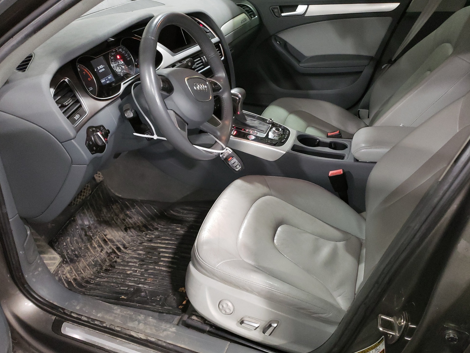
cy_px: 179
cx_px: 230
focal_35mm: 27
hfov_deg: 65.3
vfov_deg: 51.4
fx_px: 367
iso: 437
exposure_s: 1/30
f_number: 1.5
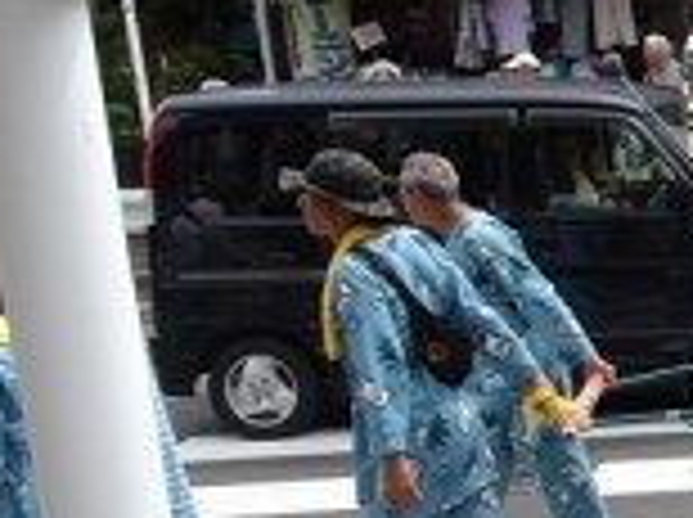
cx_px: 981
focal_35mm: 78
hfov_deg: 21.7
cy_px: 295
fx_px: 1559
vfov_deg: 18.8
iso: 80
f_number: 3.5
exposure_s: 1/500
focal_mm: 4.1
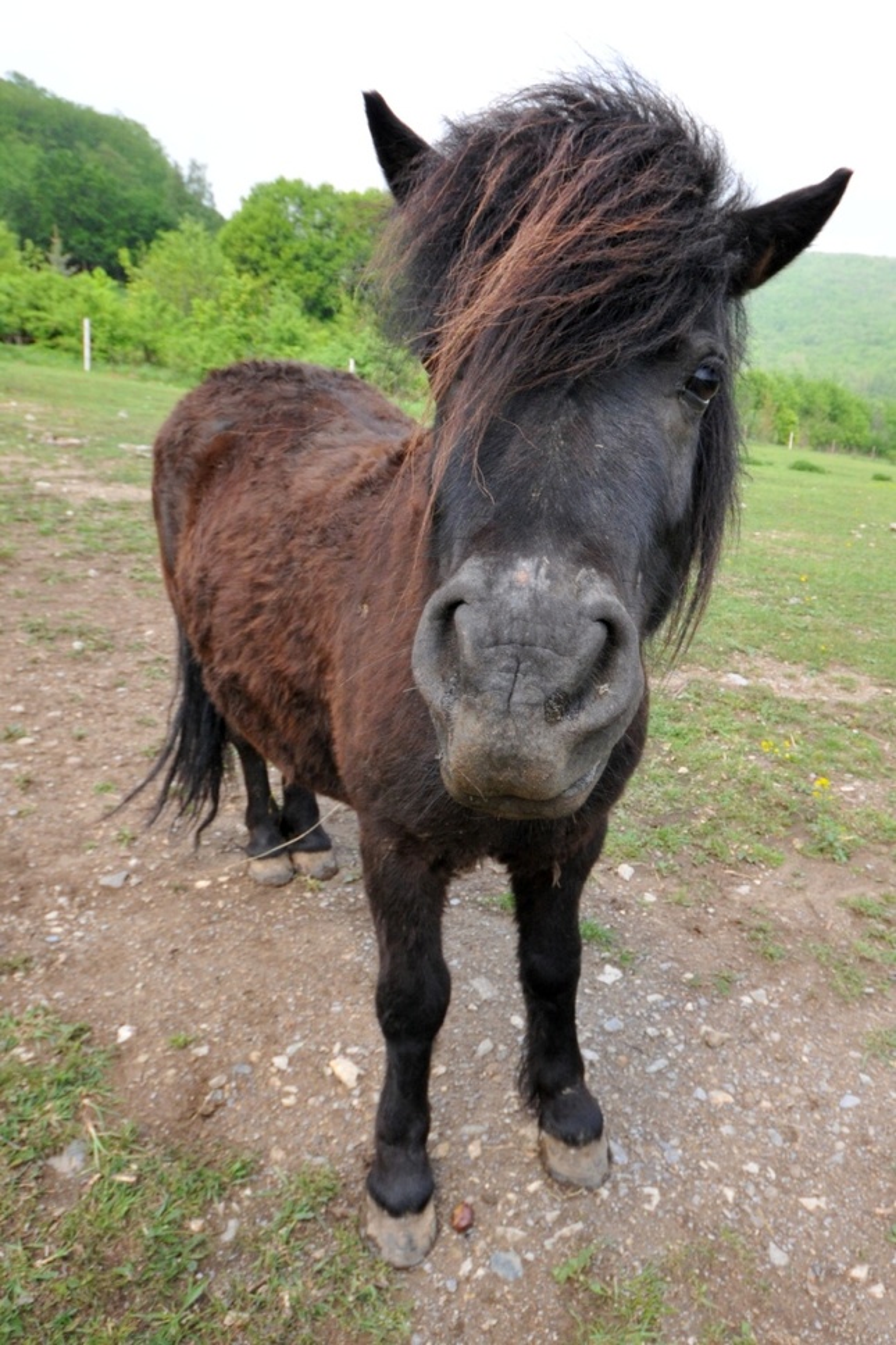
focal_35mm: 15
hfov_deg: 77.3
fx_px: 560
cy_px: 672
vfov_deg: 100.4
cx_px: 448
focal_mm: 10
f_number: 8
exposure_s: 1/500
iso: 500
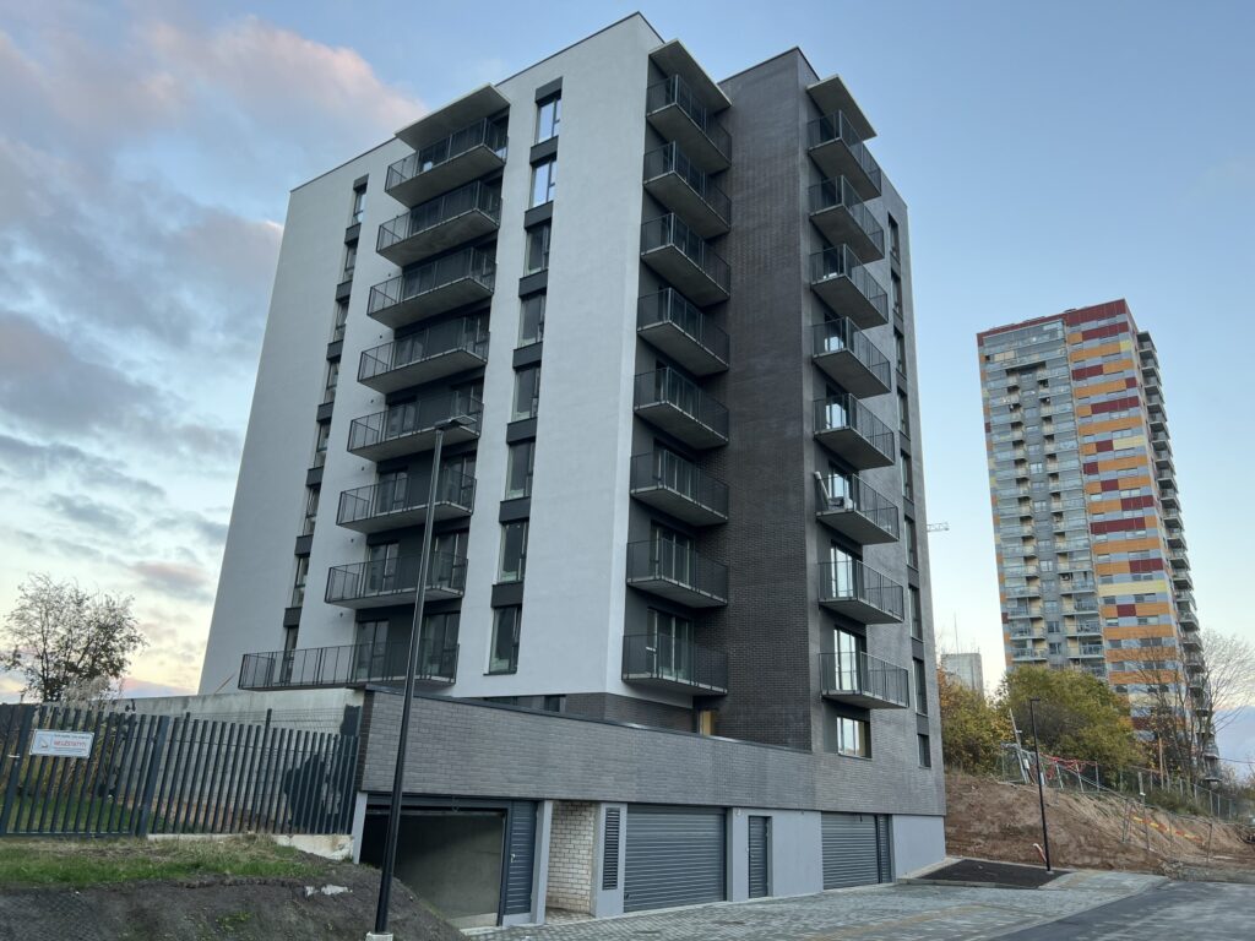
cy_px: 470
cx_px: 628
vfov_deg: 53.1
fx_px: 943
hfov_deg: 67.3
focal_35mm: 26
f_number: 1.5
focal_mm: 5.7
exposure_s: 1/121
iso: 40
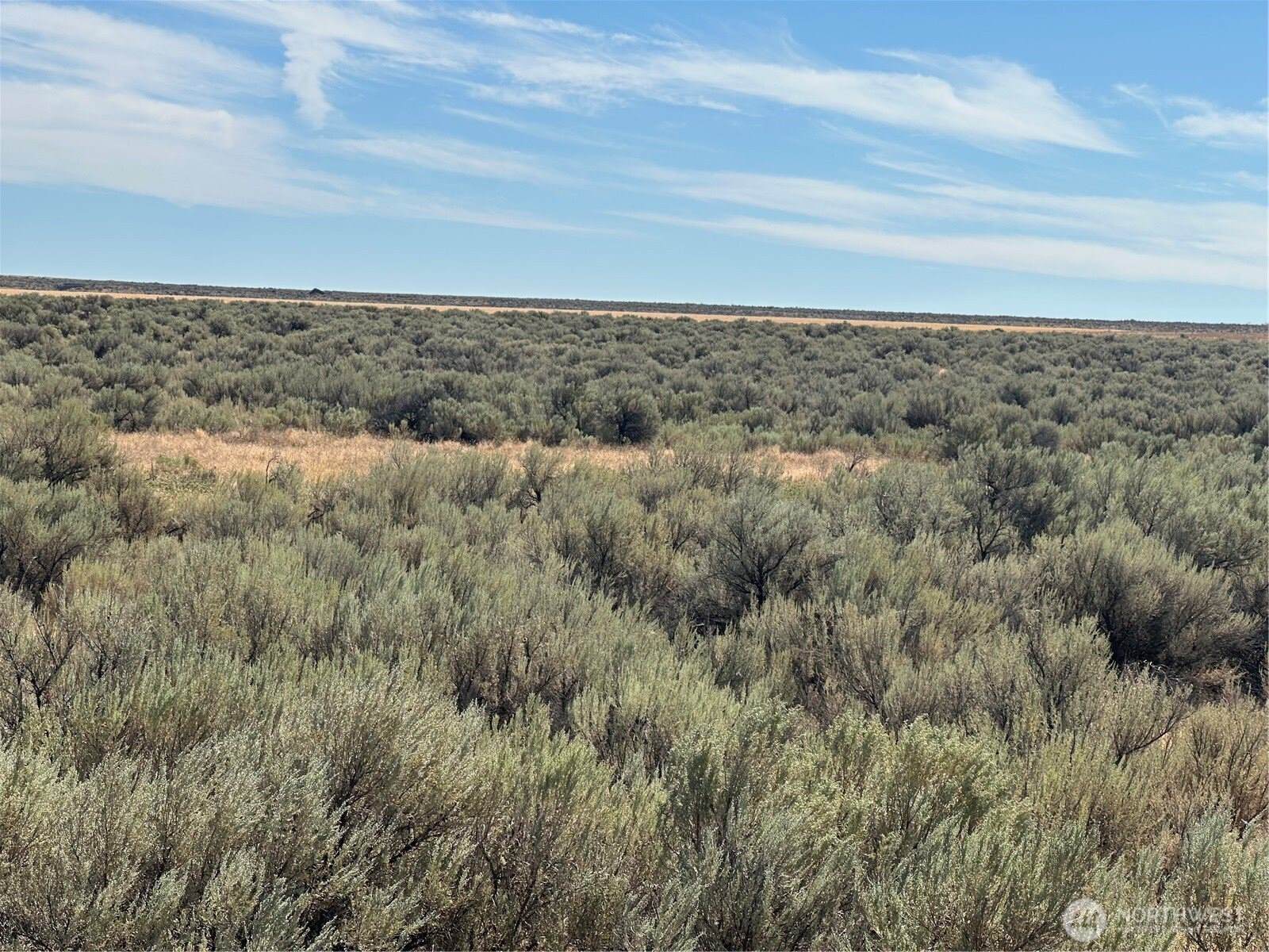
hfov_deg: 25.3
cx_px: 634
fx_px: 2823
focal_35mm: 77
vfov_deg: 19.1
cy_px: 476
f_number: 2.8
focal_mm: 9
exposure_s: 1/968
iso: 32
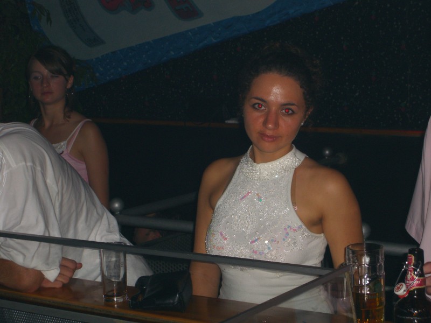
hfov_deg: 20.7
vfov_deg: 15.6
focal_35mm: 95
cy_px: 162
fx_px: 1183
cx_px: 216
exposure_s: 1/60
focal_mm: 19.7
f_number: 4.8
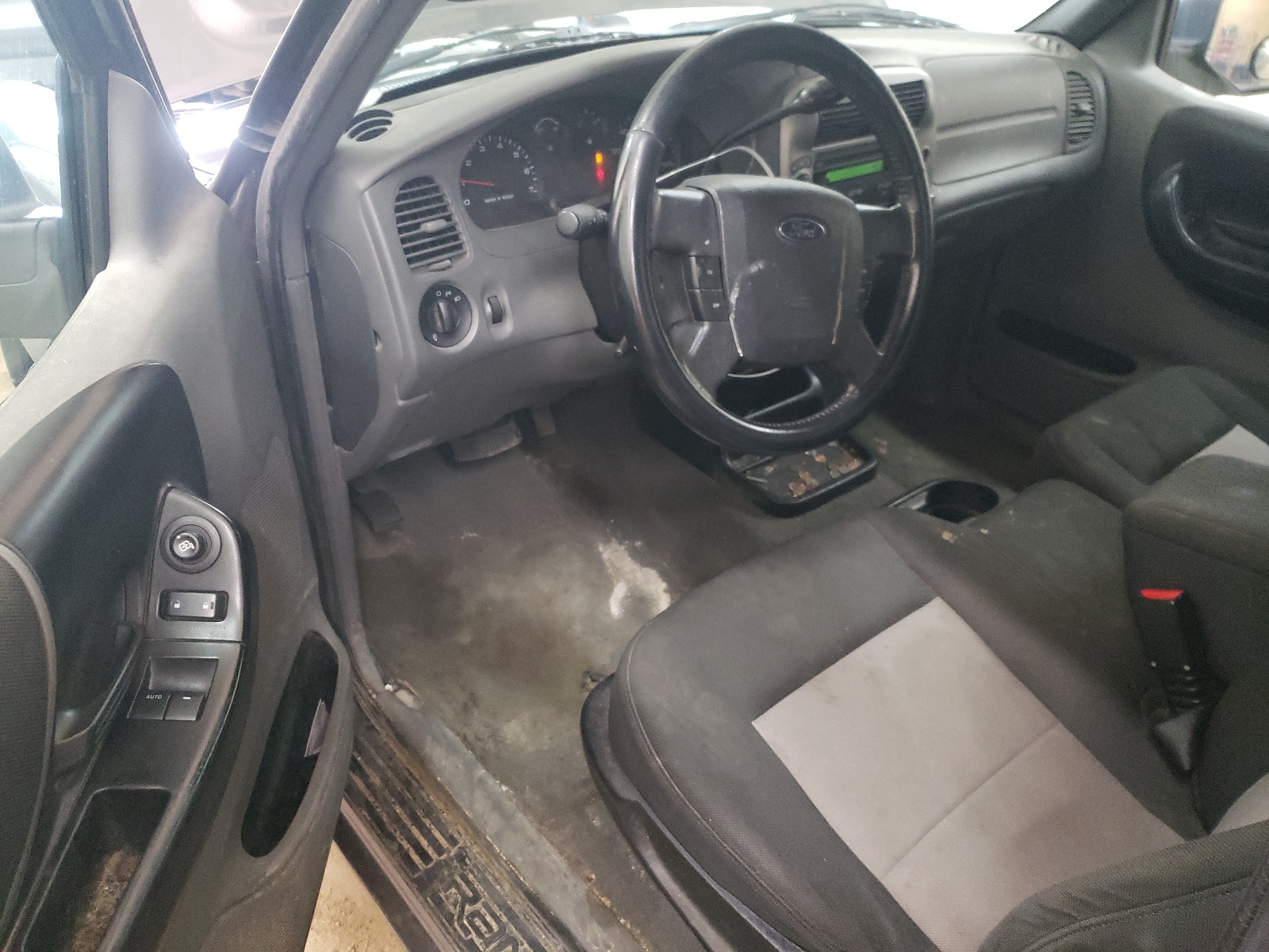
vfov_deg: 53.1
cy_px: 476
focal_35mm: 26
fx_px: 953
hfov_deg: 67.3
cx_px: 634
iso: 455
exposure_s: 1/24
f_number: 1.5
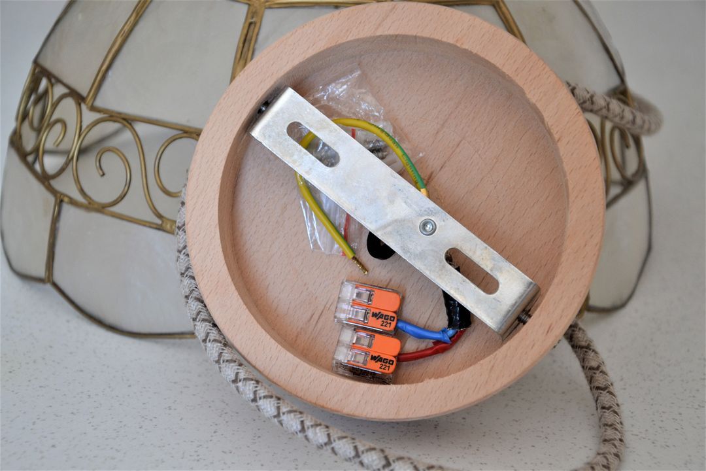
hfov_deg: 23.4
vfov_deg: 15.7
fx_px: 1706
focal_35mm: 87
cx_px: 353
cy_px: 236
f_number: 5
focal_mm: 58
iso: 900
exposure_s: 1/125
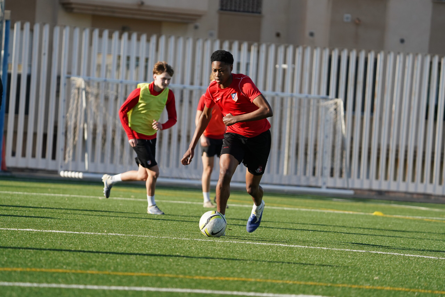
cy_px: 148
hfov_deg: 7.9
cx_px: 222
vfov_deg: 5.3
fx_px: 3226
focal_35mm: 261
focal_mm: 261
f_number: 5.6
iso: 1000
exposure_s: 1/2500
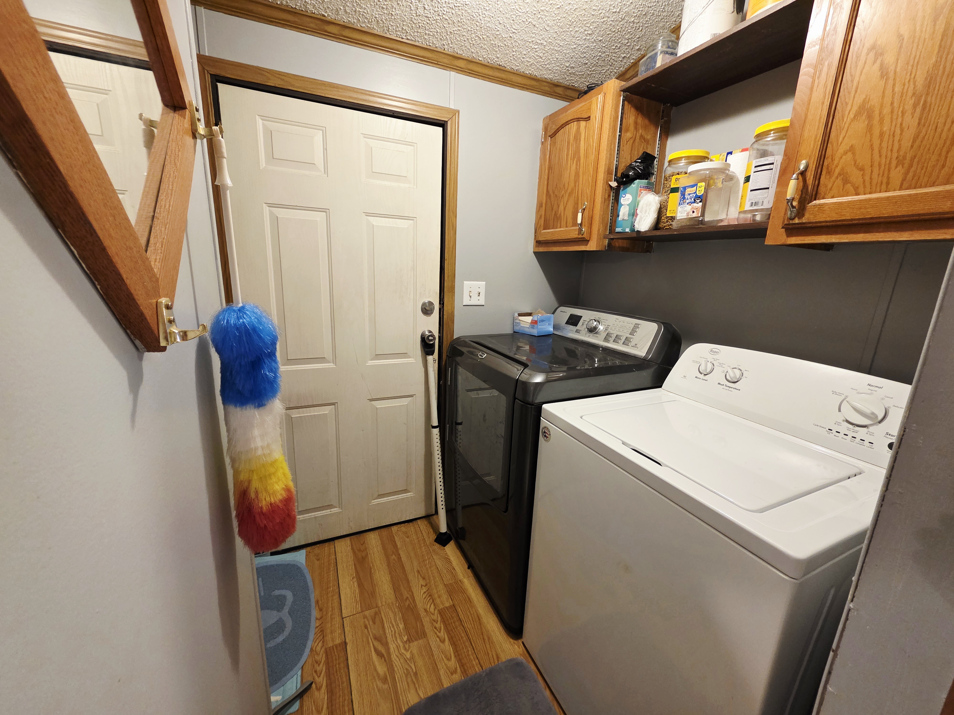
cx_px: 477
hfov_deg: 106.2
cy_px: 358
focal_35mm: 13
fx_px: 358
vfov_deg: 89.9
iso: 500
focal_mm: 2.2
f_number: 1.9
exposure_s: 1/60.2
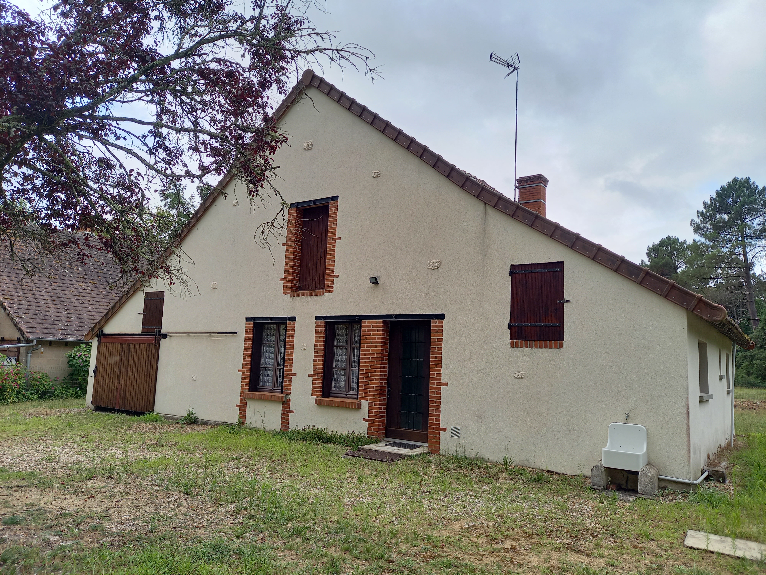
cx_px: 383
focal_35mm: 25
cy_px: 288
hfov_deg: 69.4
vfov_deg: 54.9
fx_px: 553
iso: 50
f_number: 1.8
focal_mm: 4.65
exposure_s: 1/298
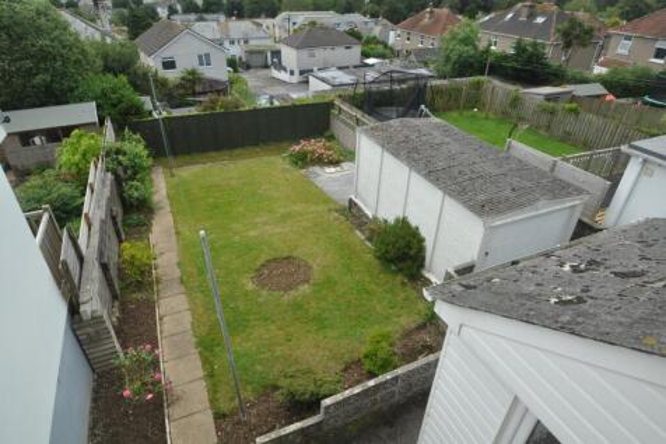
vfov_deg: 59.5
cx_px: 333
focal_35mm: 21
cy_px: 222
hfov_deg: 81.2
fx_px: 388
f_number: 8
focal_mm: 14
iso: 200
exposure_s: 1/250
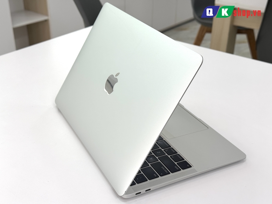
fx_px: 377
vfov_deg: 30.3
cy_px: 102
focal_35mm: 48
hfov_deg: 39.7
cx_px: 136
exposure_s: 1/200
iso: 50
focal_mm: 6.76
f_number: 1.78
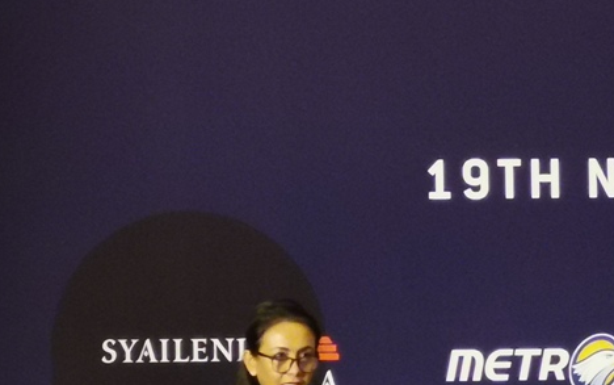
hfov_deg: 6.7
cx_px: 380
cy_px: 369
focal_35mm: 313
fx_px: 5240
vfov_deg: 4.2
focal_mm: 7.48
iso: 320
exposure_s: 1/33.3
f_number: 2.4
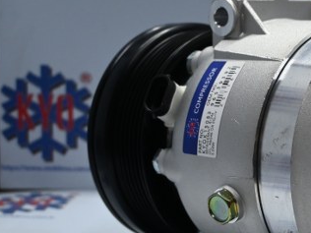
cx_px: 334
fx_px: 820
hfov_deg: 20.6
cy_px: 117
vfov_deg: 16.2
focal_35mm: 91
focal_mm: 25
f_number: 4.2
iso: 800
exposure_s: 1/125
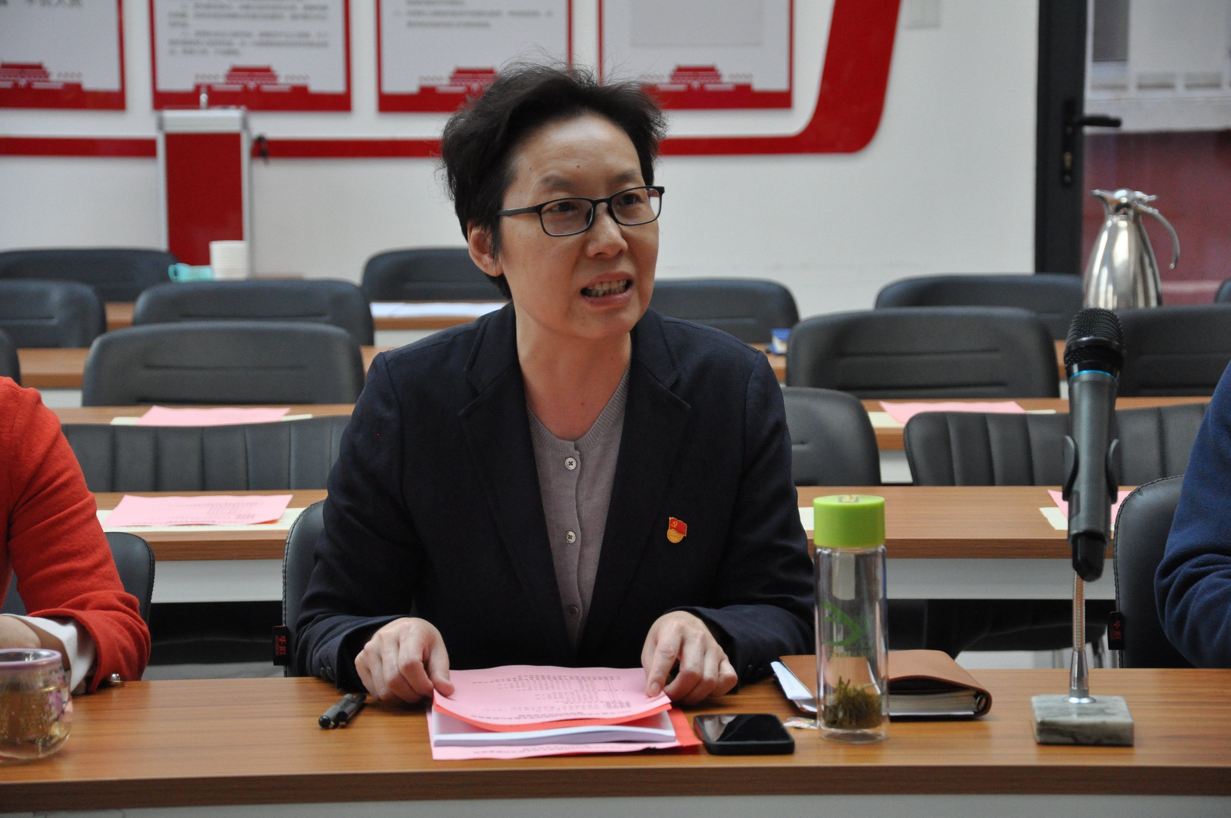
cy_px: 409
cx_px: 616
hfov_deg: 16.1
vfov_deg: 10.7
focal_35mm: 128
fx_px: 4354
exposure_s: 1/250
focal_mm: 85
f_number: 5.6
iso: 1600
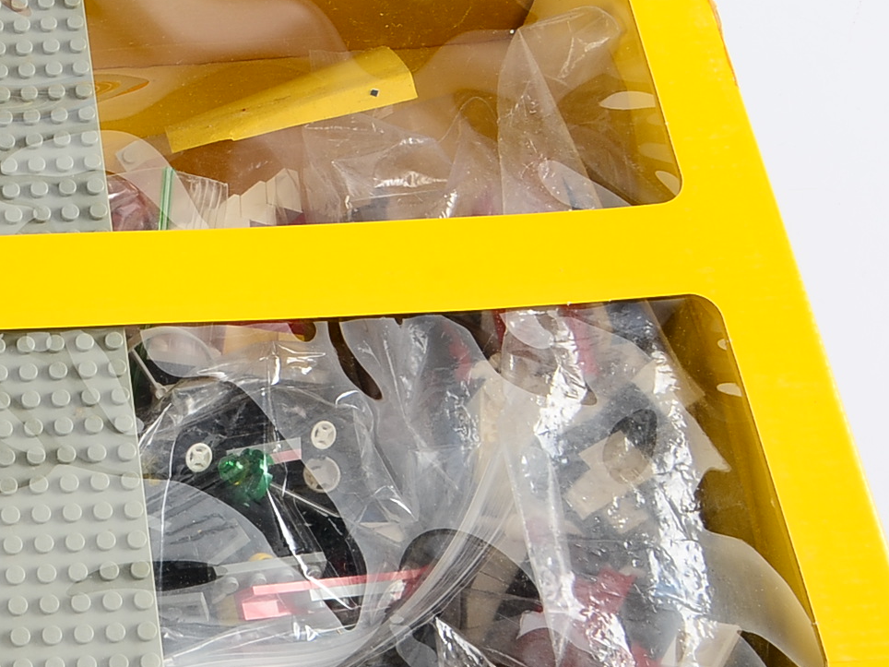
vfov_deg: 18.9
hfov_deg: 23.0
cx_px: -200
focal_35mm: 77
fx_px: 1983
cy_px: 156
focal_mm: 21
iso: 160
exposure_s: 1/125
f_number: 16
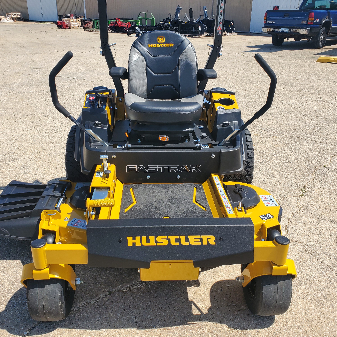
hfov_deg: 52.5
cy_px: 167
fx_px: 341
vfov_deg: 52.5
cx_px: 164
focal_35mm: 31
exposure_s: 1/1308
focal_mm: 4.3
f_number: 2.4
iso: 50
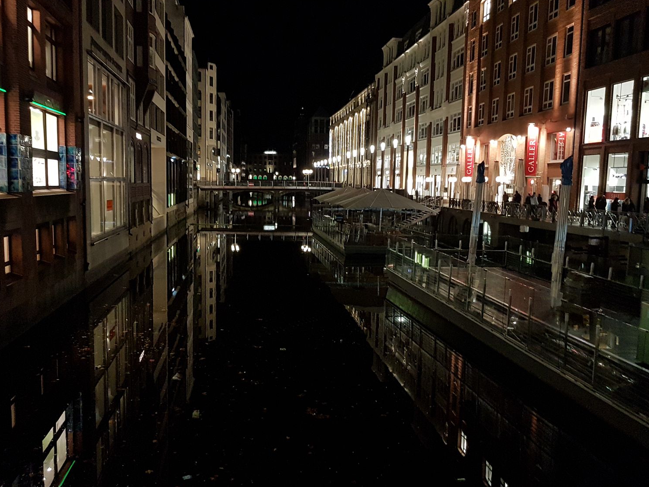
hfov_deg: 63.4
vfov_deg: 49.7
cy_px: 236
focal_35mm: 28
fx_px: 525
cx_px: 318
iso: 200
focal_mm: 4.2
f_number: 1.7
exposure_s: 1/14
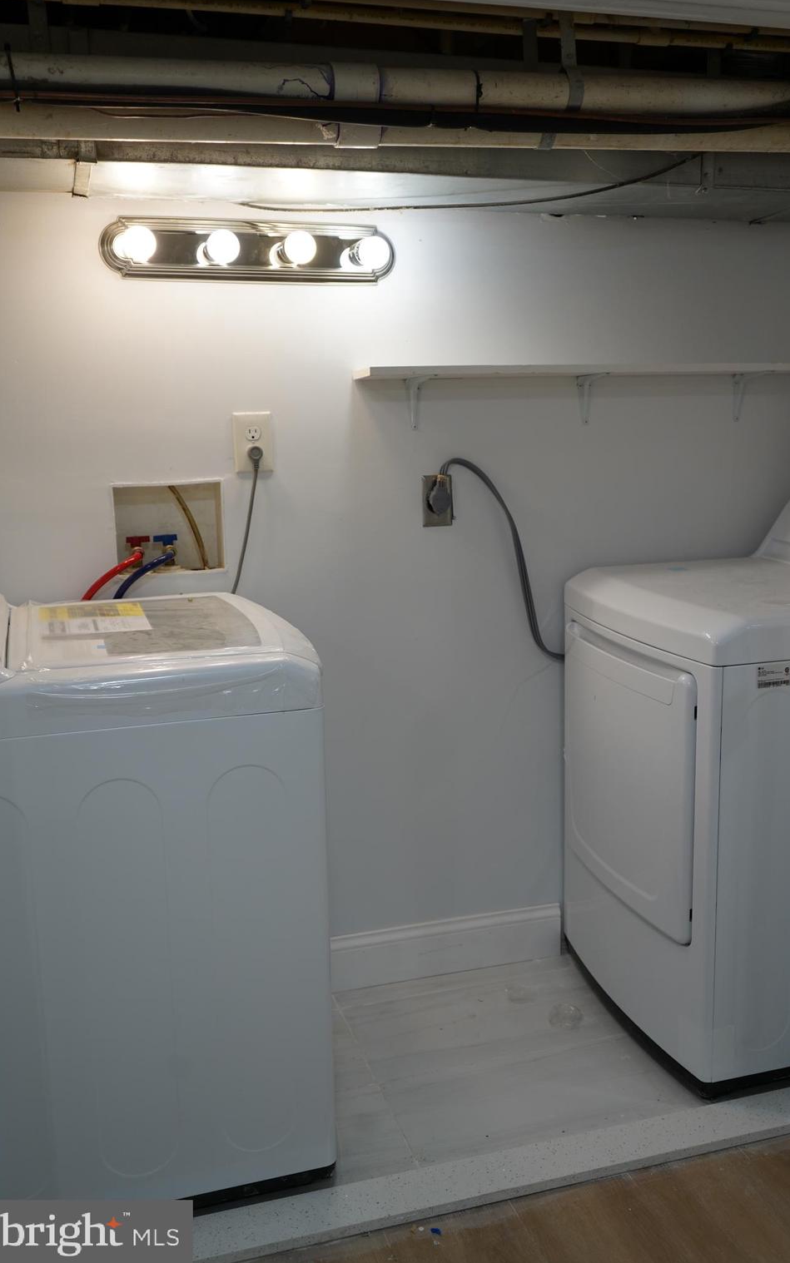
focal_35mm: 33
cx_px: 411
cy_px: 629
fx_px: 1137
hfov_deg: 38.3
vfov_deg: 58.1
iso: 320
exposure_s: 1/160
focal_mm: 32
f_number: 4
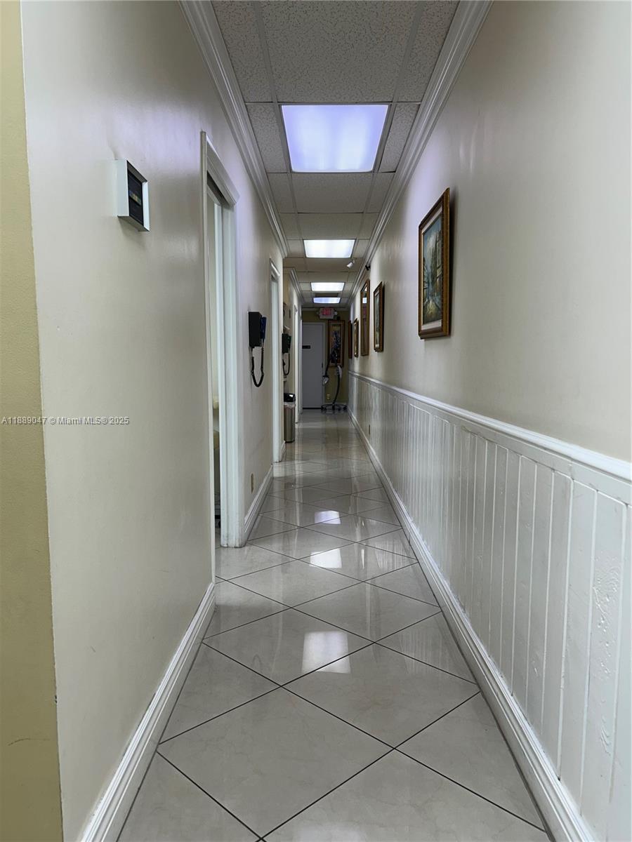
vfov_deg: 67.3
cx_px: 316
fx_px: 633
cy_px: 421
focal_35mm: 26
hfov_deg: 53.1
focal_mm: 5.7
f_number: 1.5
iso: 40
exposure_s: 1/120
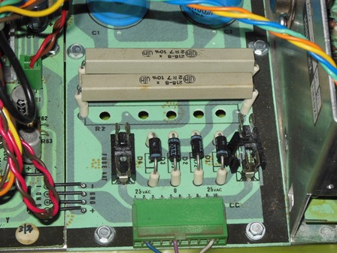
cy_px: 126
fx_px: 740
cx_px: 168
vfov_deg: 19.4
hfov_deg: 25.7
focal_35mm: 76
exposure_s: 1/60
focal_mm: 13.6
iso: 125
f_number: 4.4
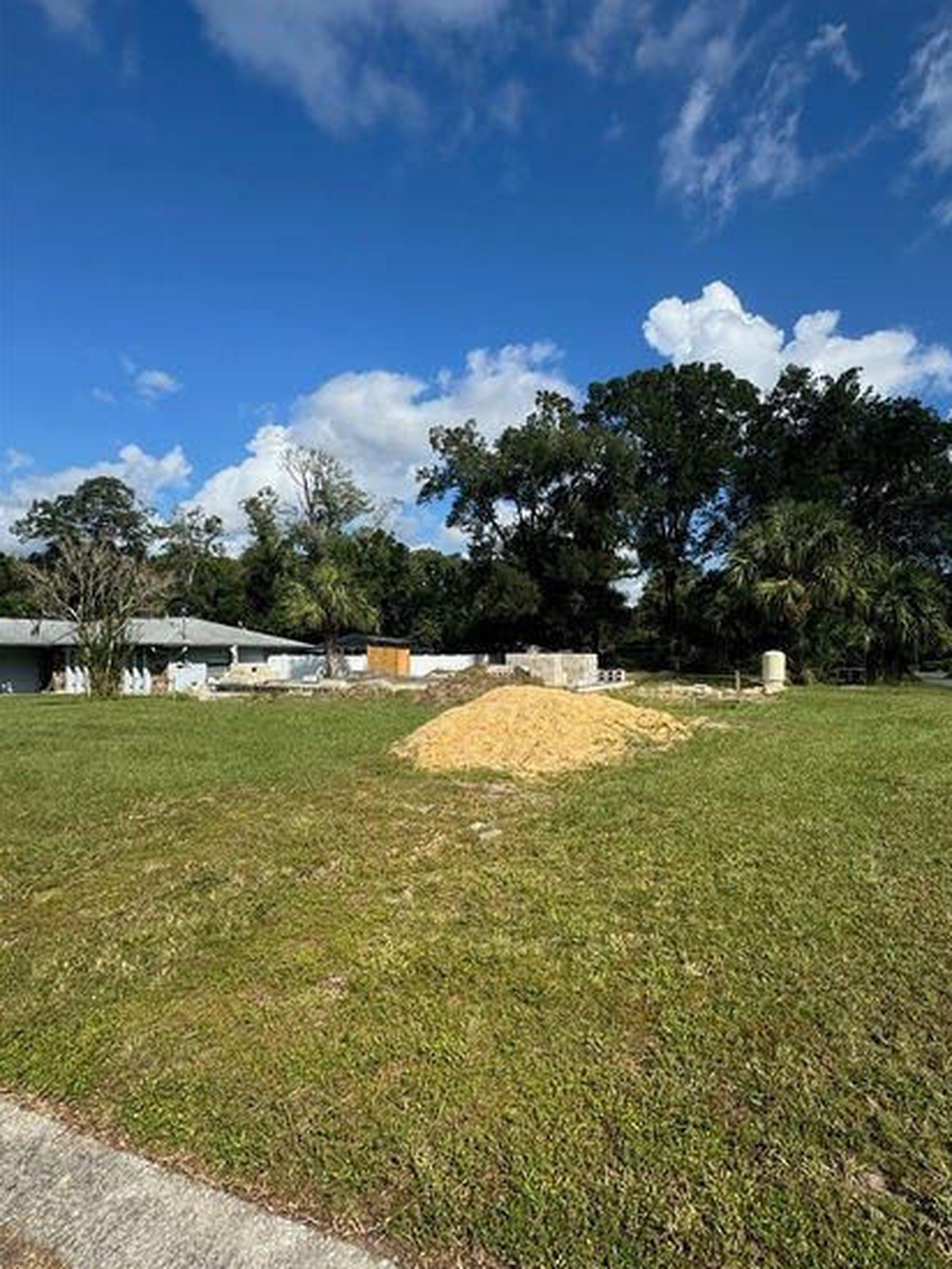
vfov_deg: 91.0
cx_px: 575
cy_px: 655
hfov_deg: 73.9
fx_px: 623
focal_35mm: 17
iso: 50
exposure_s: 1/2083
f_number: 2.2
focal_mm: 2.22
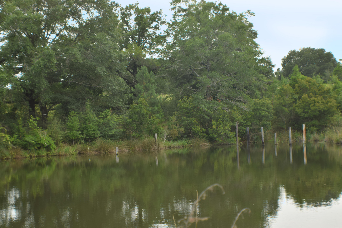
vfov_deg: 16.6
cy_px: 114
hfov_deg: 24.6
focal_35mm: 82
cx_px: 171
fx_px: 784
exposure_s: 1/60
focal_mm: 55
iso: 100
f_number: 6.3
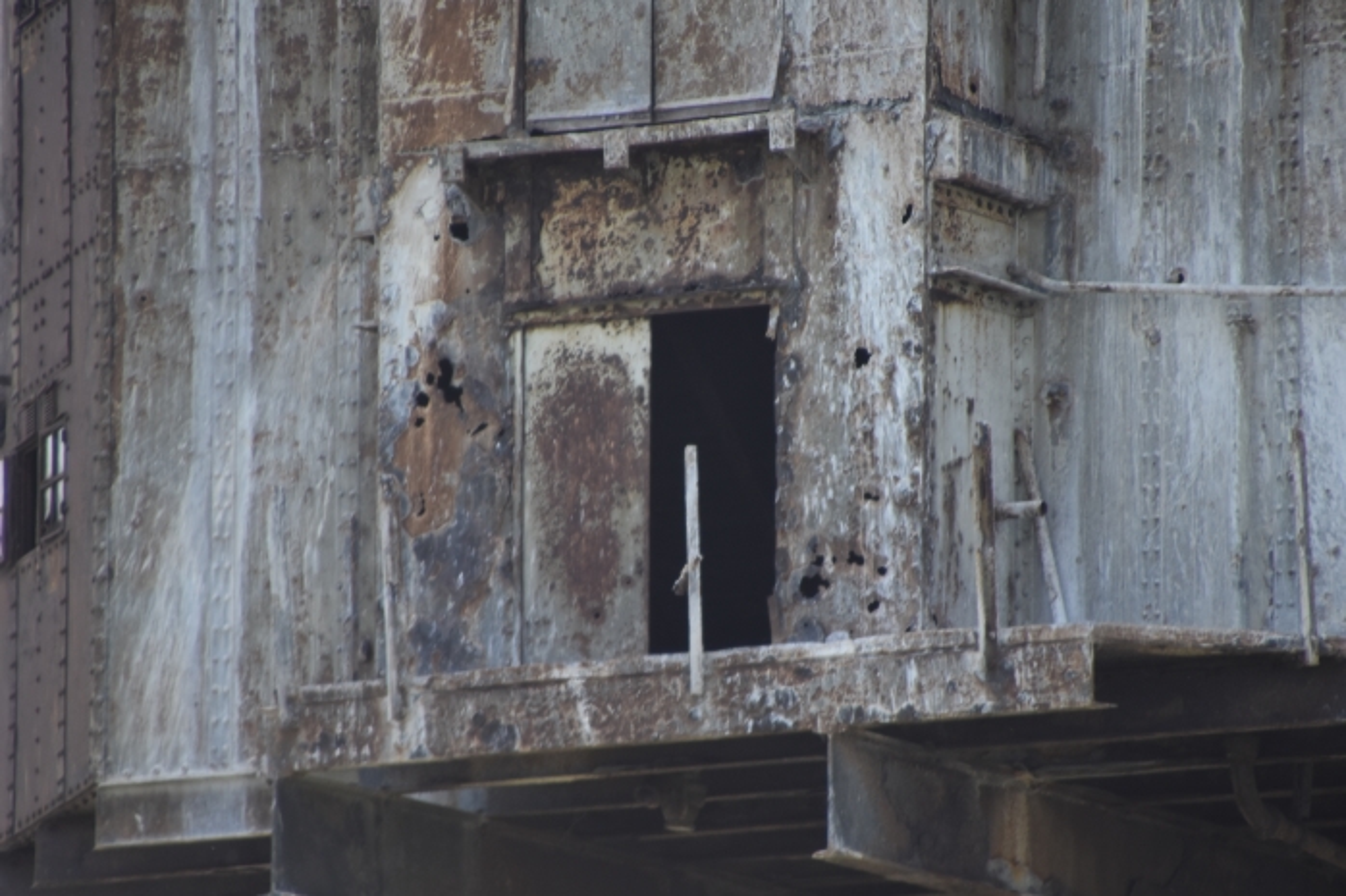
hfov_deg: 4.6
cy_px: 448
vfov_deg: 3.1
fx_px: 16820
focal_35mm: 450
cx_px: 673
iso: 400
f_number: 6.3
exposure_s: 1/500
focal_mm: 300
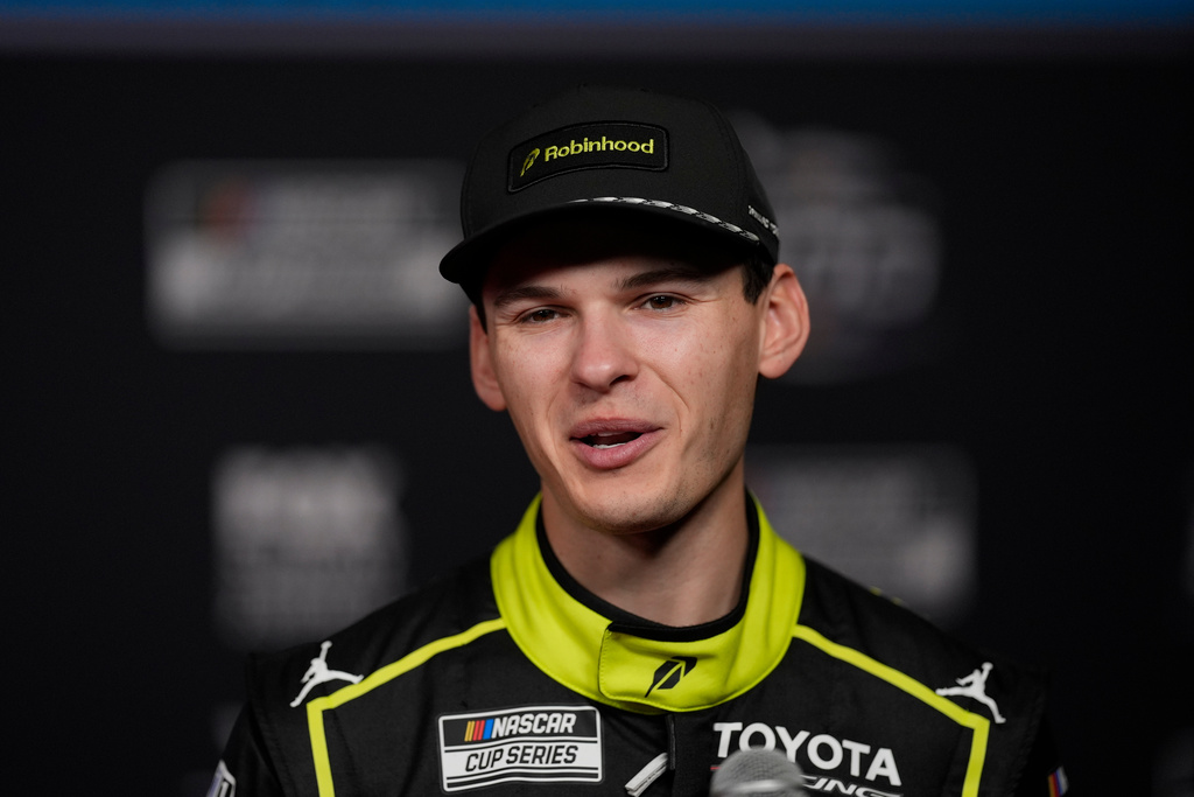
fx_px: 4478
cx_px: 597
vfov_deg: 10.2
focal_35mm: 135
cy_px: 398
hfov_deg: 15.2
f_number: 1.8
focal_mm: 135
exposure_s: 1/2500
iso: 1600
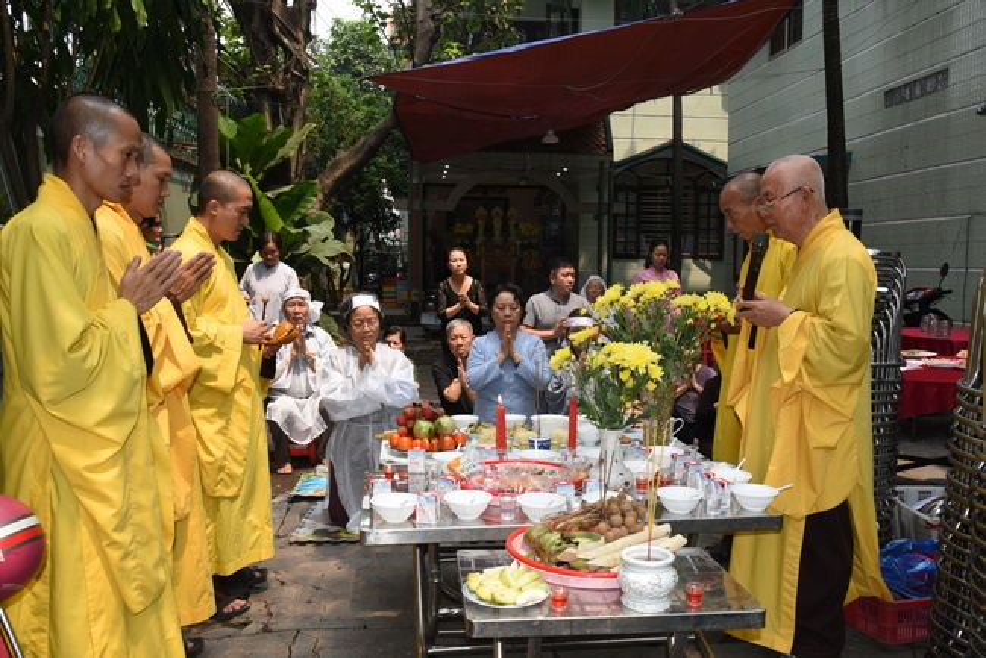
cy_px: 329
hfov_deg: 60.3
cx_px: 493
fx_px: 849
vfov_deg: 42.4
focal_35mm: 31
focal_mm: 31
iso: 200
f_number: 8
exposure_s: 1/100
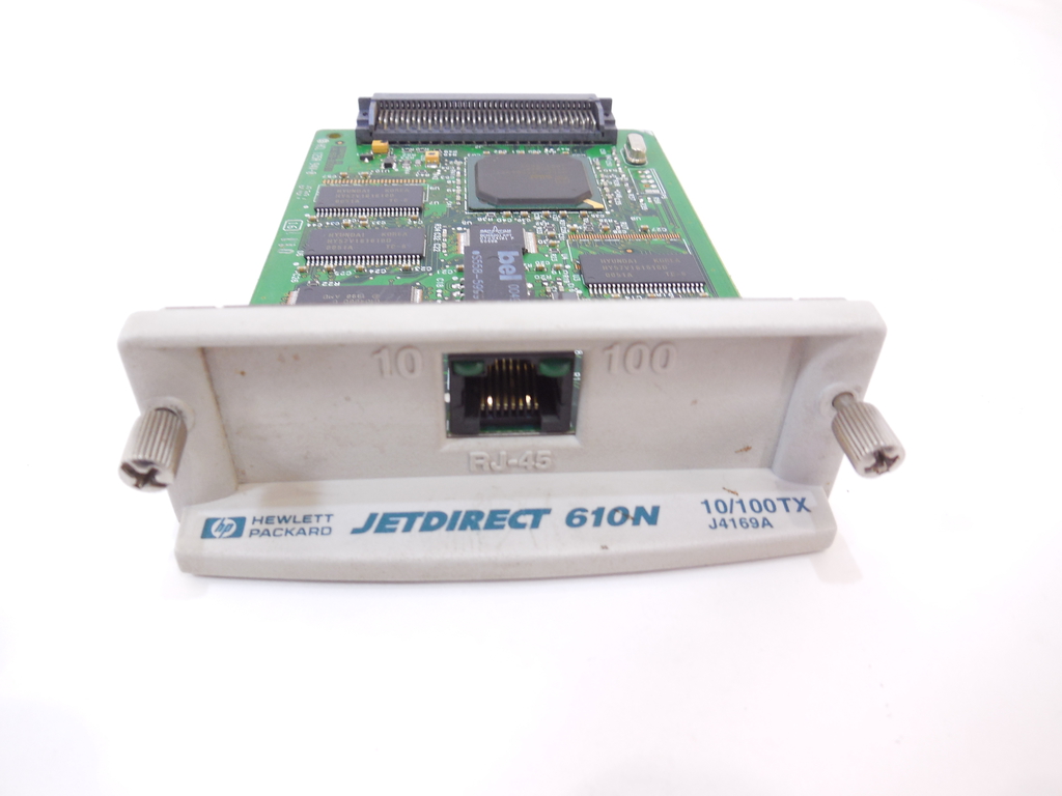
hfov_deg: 69.4
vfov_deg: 54.9
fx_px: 767
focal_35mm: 25
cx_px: 531
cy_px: 398
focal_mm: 4.5
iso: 125
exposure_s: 1/40
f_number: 3.1
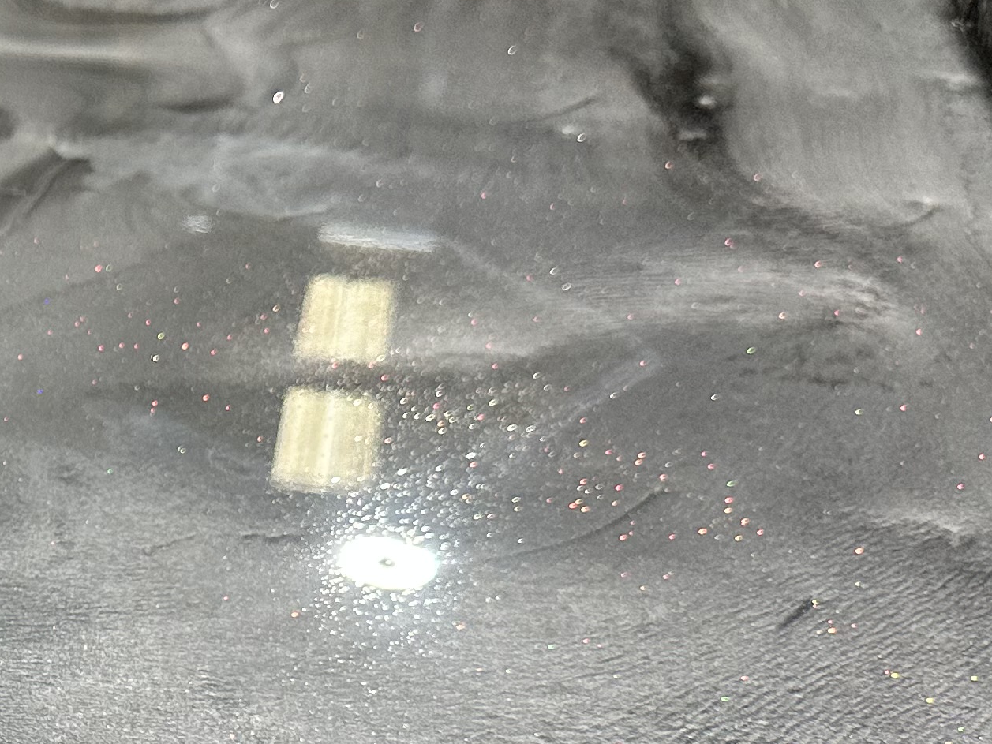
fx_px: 2207
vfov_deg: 18.8
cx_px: -373
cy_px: 695
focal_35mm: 77
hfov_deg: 22.1
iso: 200
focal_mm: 6.86
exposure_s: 1/120
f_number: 1.78
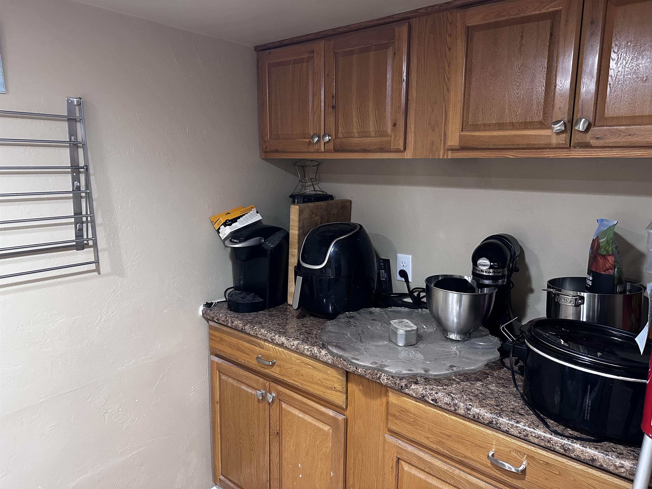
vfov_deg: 56.8
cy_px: 244
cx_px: 326
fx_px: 452
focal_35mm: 24
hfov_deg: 71.6
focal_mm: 6.86
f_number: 1.78
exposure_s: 1/60
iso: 500
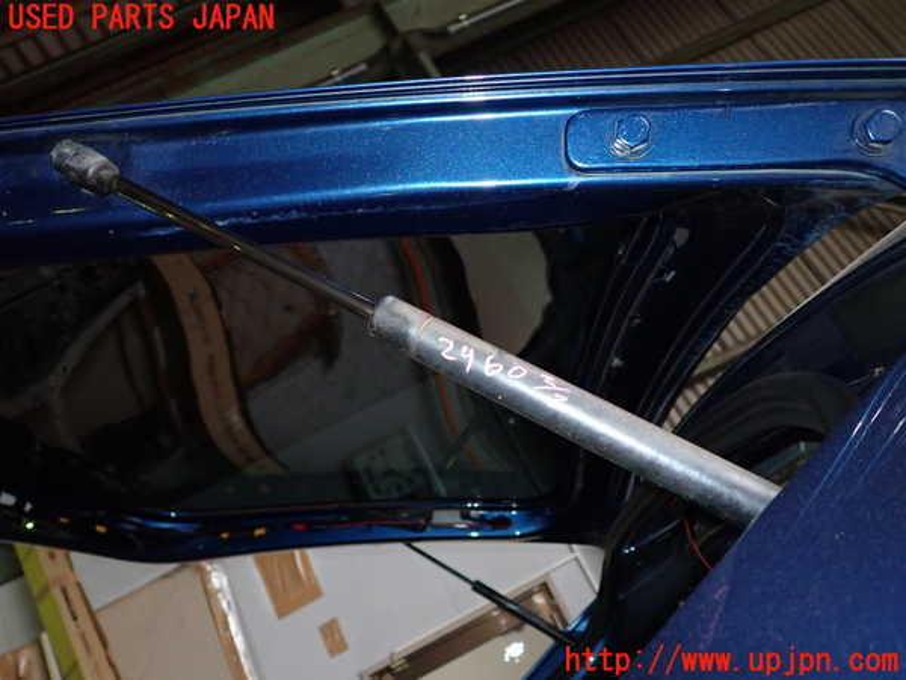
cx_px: 453
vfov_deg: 49.7
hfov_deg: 63.4
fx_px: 733
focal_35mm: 28
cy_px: 340
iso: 400
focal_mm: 5.05
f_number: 6.3
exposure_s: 1/30
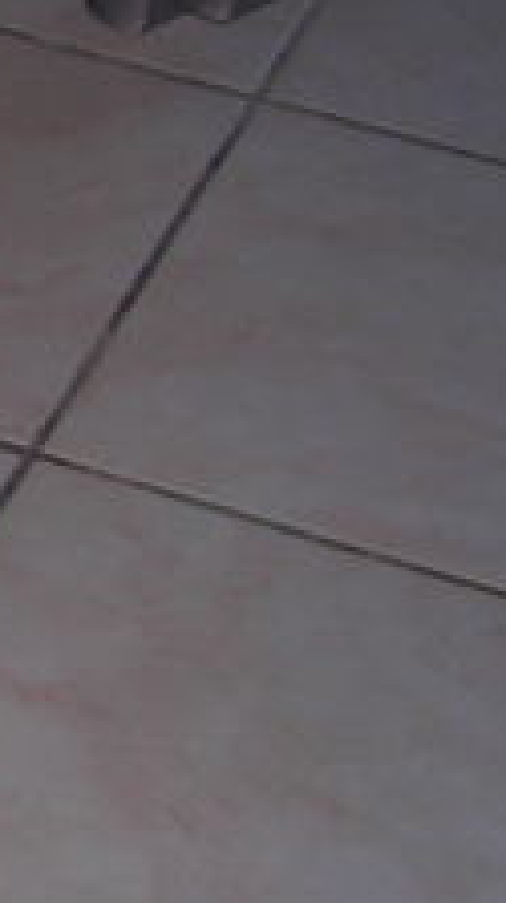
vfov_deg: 11.4
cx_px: -1332
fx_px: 4448
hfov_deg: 5.8
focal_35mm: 186
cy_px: -81
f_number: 3.2
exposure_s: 1/60.1
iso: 50
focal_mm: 6.3
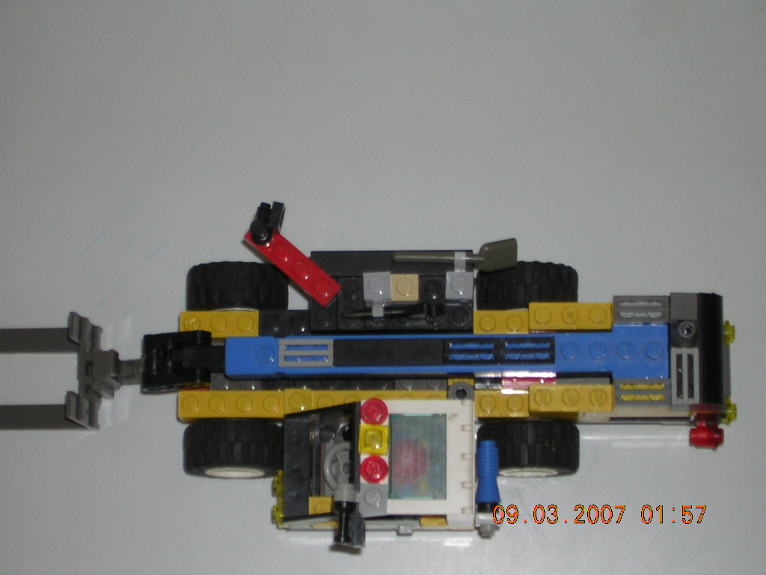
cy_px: 288
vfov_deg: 13.7
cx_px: 383
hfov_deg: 18.2
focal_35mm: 108
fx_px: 2390
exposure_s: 1/60.1
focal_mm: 14.1
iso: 50
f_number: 4.7
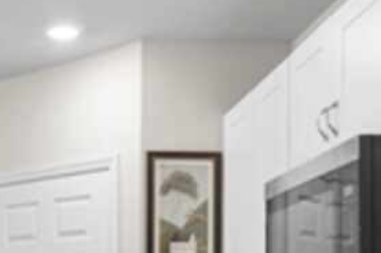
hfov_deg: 25.7
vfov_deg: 16.9
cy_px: 316
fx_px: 807
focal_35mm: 76
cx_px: 32
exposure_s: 1/1.67
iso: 125
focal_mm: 16.5
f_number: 8
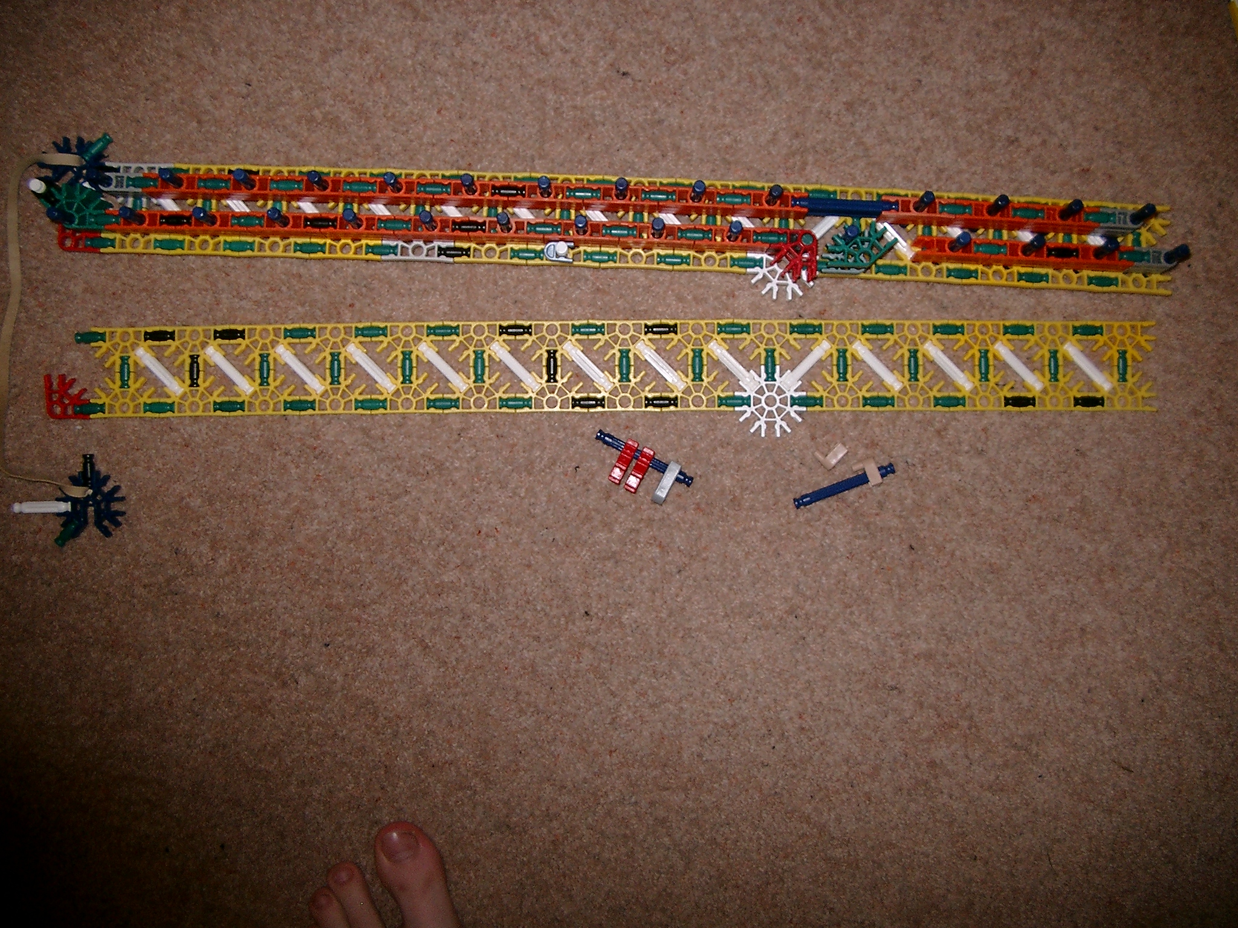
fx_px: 1323
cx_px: 619
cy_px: 464
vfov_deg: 38.7
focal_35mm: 37
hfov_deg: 50.1
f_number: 2.6
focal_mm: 7.6
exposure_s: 1/60
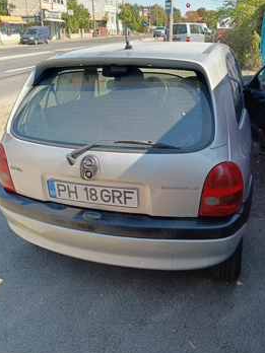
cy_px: 164
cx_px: 143
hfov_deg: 45.4
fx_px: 316
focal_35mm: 31
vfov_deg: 58.3
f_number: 1.9
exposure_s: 1/214
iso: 100
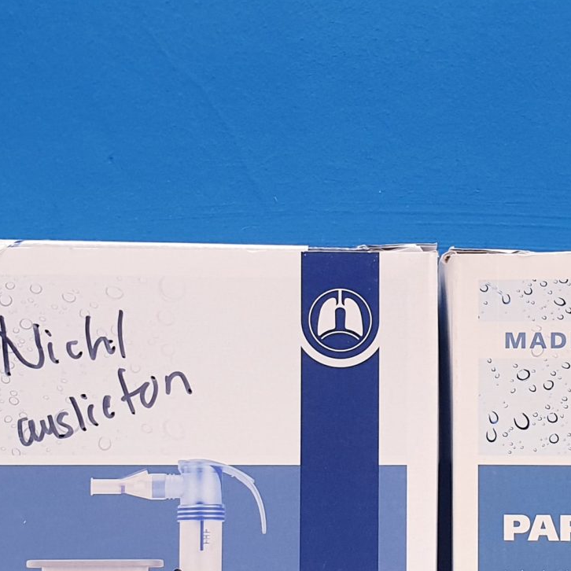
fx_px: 1512
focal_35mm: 81
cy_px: 408
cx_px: 423
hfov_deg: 21.2
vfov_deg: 21.3
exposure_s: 1/50
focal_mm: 4.3
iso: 125
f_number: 2.4
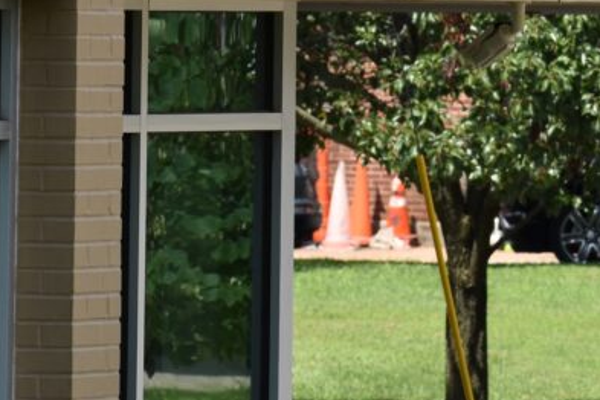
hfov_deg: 3.1
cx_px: 460
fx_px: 10949
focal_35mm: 657
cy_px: -298
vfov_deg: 2.1
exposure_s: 1/500
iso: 200
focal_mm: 112
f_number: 7.1
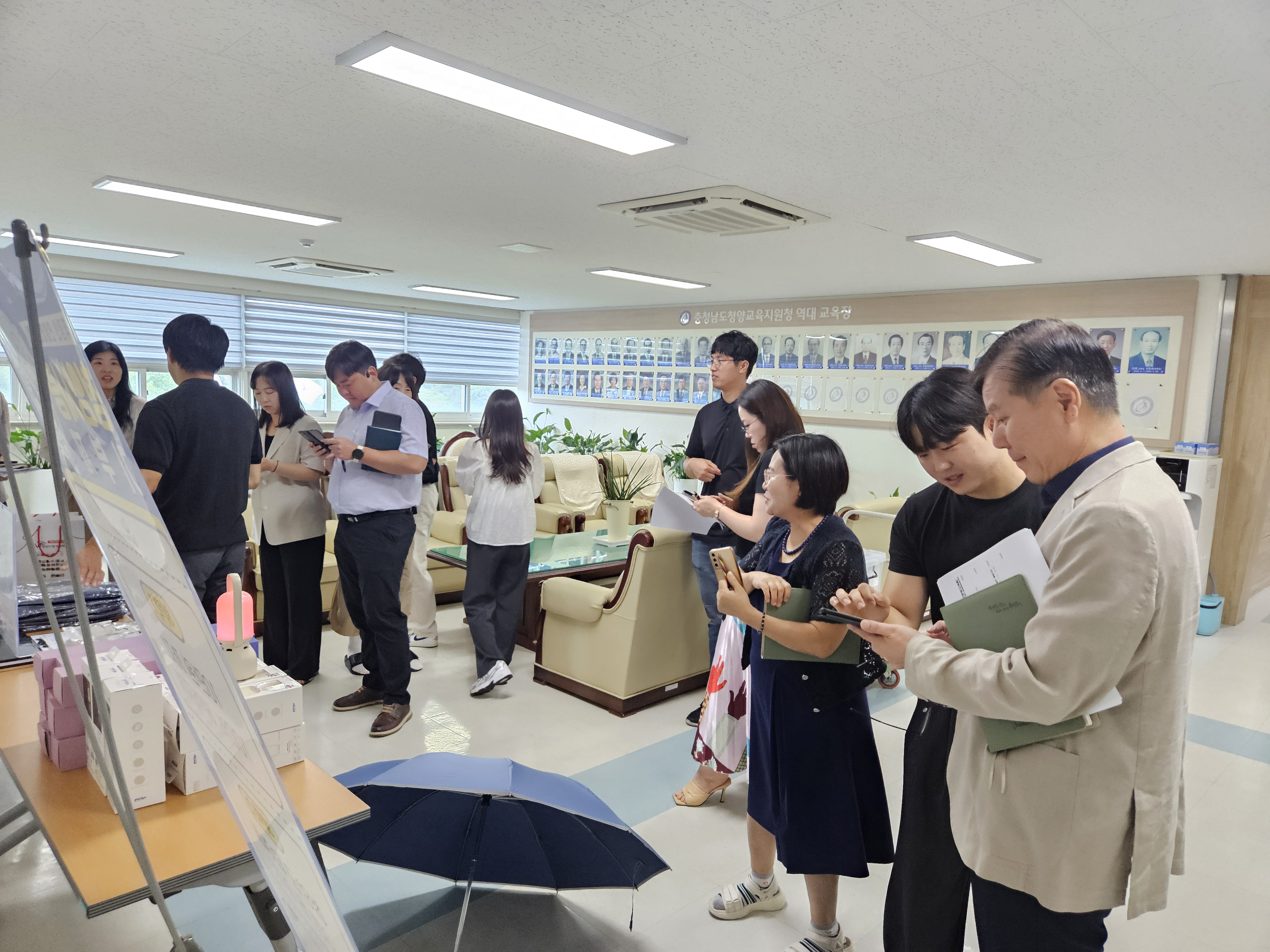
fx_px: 844
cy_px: 476
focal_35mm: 23
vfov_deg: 58.9
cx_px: 635
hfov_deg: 73.9
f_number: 1.8
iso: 500
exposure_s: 1/120
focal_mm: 5.4
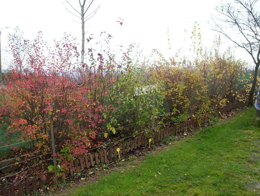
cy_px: 98
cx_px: 130
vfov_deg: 37.9
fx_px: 286
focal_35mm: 38
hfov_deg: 48.9
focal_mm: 4.99
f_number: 4.5
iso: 100
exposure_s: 1/125
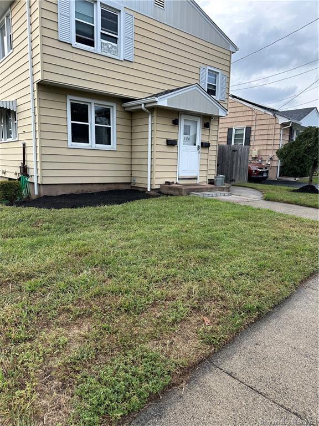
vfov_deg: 71.6
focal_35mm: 24
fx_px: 295
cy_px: 213
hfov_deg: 56.8
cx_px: 160
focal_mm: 6.86
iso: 80
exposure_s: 1/448
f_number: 1.78
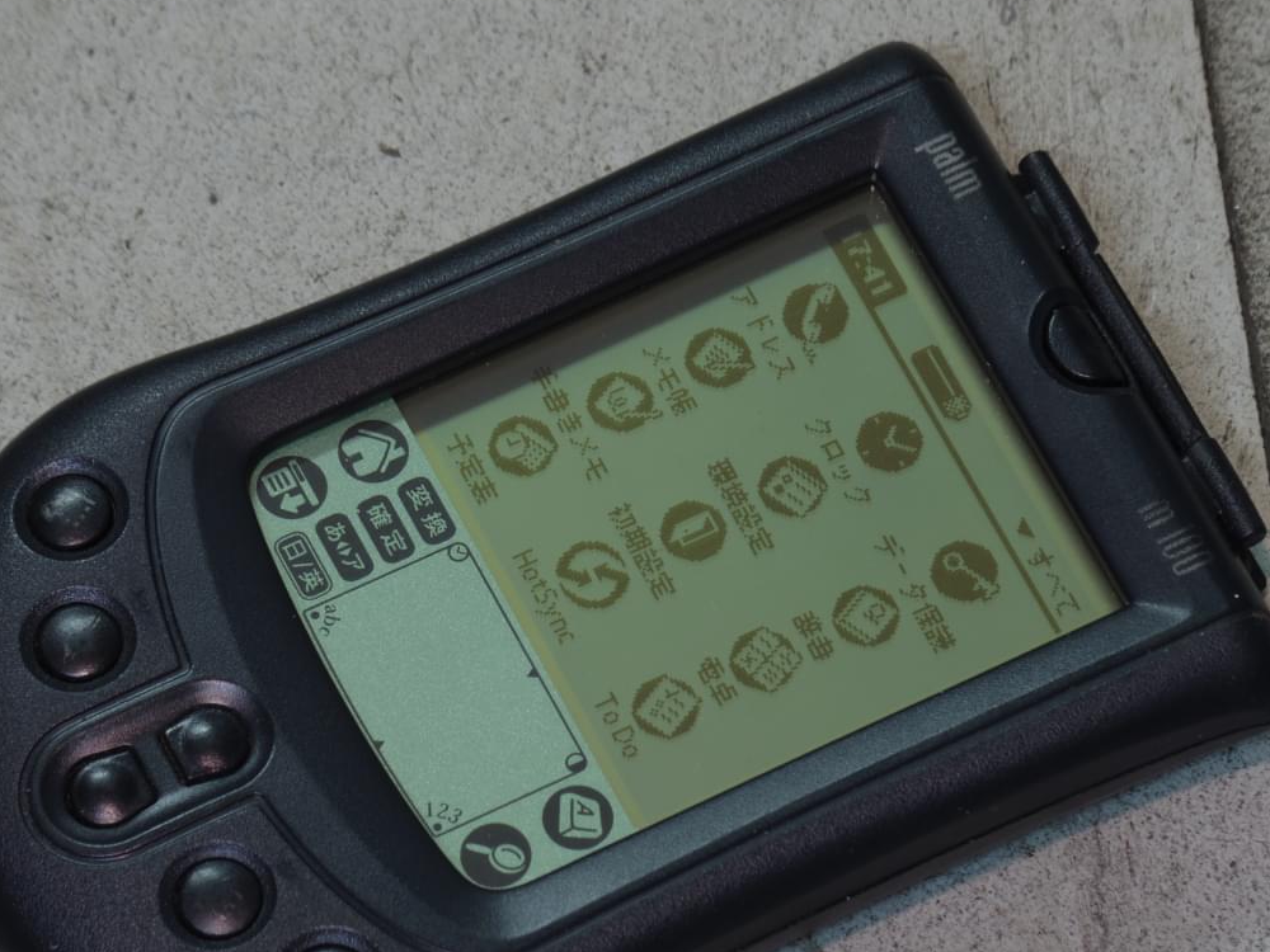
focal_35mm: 265
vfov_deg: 5.6
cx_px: 622
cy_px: 590
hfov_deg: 7.5
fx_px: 9722
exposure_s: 1
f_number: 6.3
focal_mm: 45
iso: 100
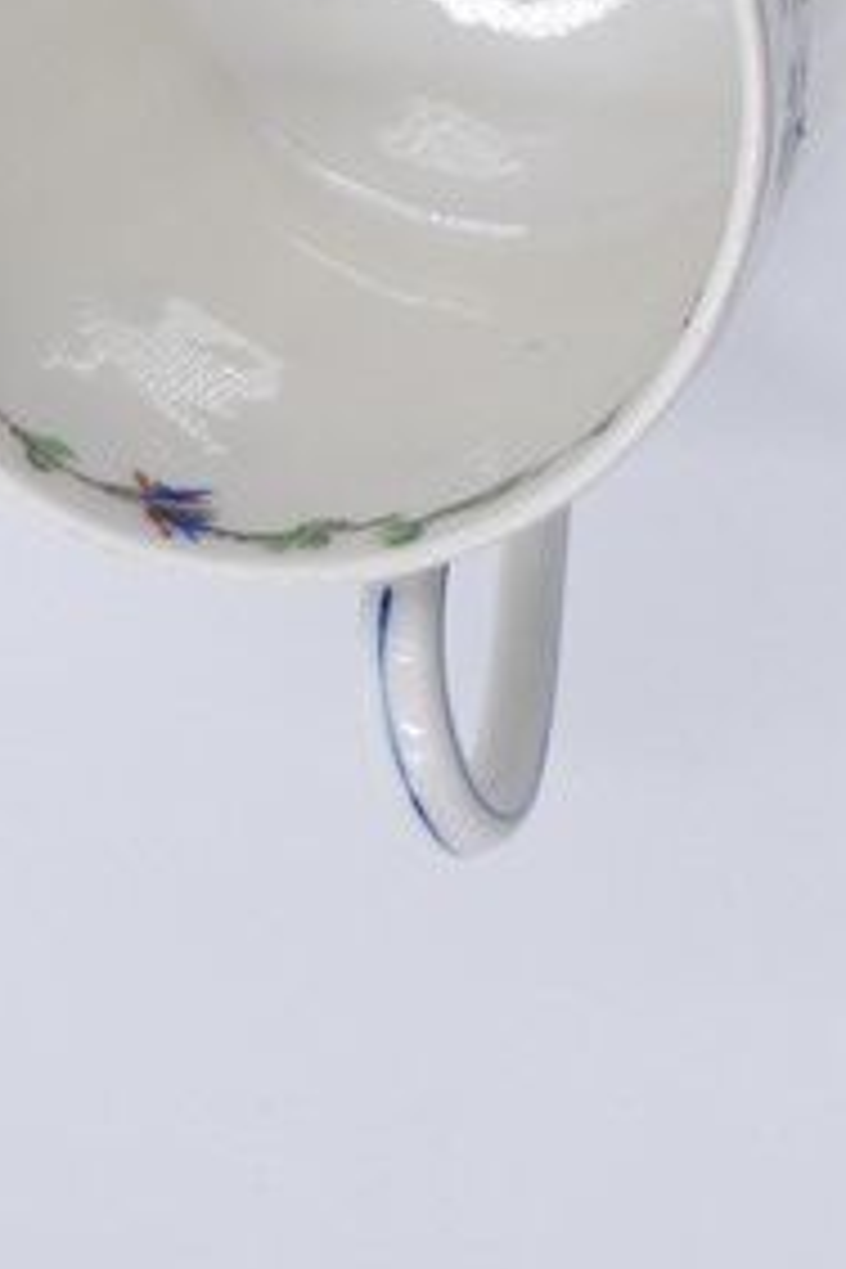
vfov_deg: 10.2
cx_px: 860
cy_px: -1359
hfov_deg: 7.4
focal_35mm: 185
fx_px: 6525
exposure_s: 1/160
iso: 160
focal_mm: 29
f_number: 5.6
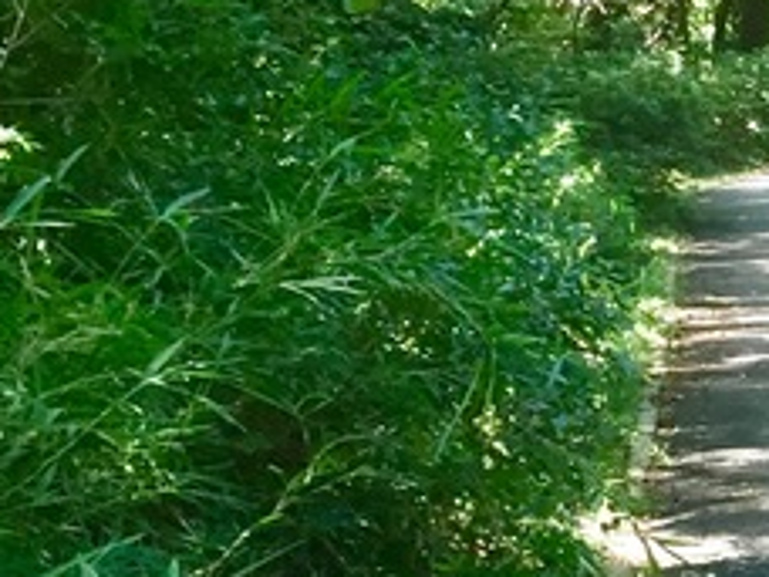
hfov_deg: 13.8
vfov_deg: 11.6
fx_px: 2821
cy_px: 415
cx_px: 1390
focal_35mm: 127
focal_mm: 4.15
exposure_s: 1/30
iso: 80
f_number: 2.2
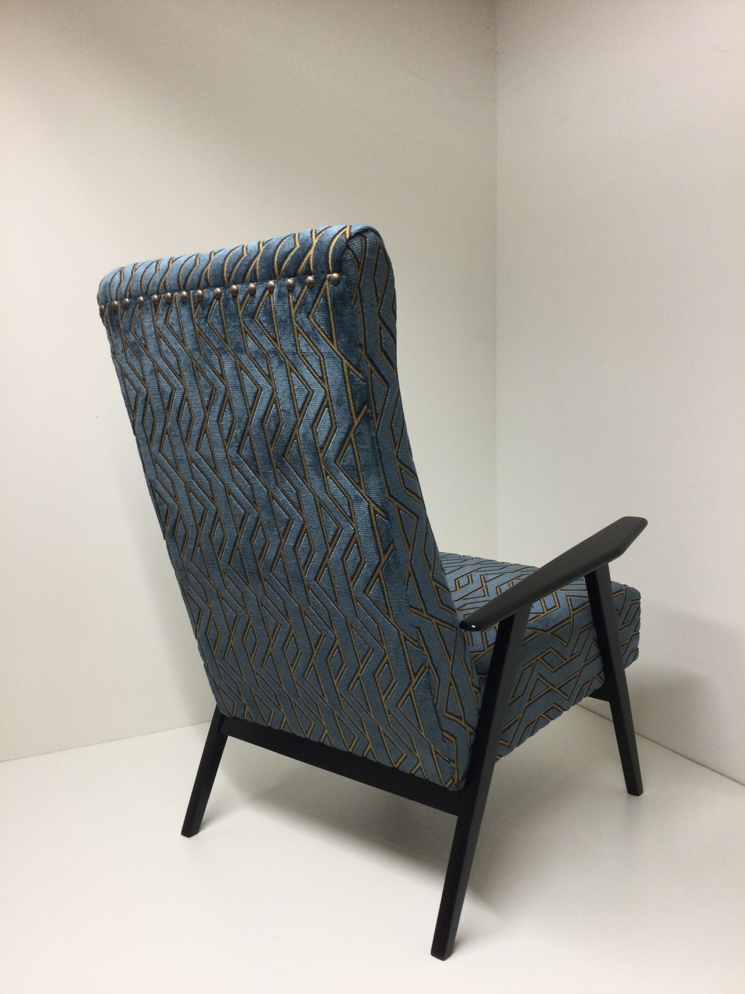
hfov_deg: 45.4
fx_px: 890
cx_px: 372
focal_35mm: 31
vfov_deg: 58.4
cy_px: 497
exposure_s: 1/33
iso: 80
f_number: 2.4
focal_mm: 3.3
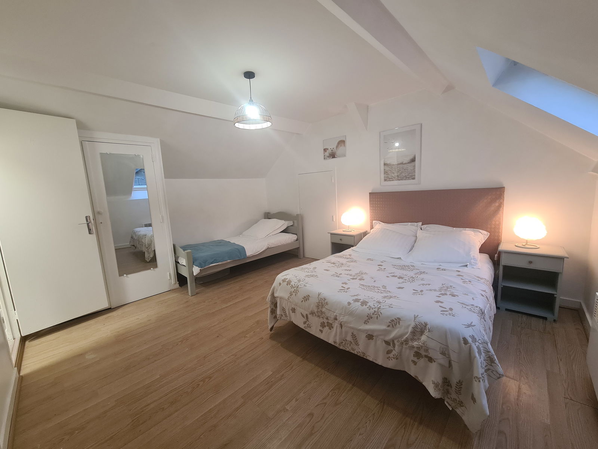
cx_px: 299
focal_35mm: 13
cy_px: 224
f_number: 2.2
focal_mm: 2.2
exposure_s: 1/50
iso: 250
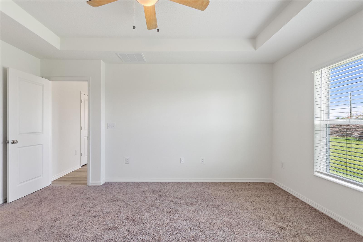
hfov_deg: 100.4
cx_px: 182
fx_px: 151
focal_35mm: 15
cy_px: 121
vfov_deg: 77.3
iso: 400
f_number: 4.5
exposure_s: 1/15
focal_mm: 10
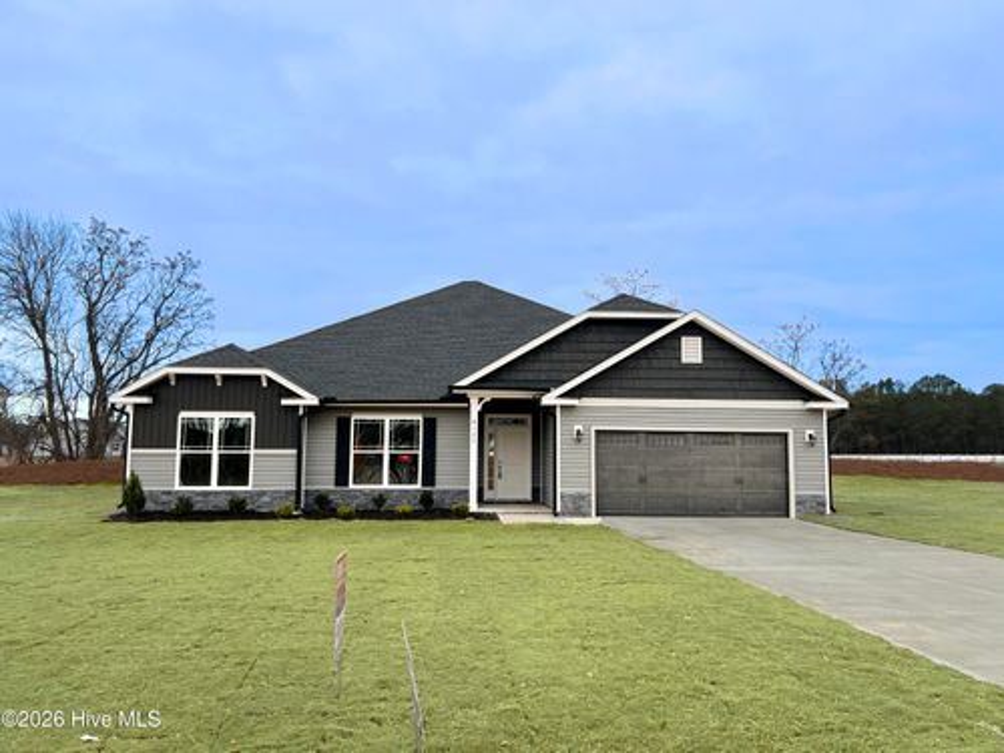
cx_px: 502
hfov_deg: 67.3
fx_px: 754
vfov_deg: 53.1
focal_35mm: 26
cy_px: 376
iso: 50
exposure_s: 1/2353
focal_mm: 5.7
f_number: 1.5
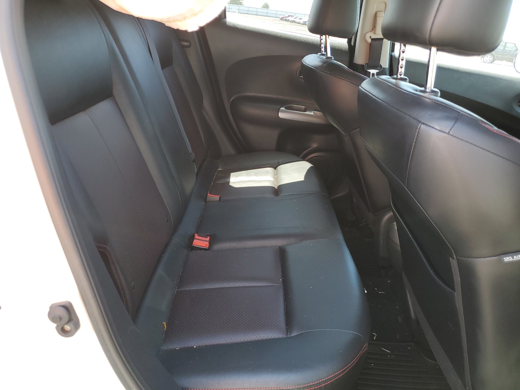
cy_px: 195
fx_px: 391
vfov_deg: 53.1
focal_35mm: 26
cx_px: 260
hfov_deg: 67.3
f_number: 1.5
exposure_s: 1/120
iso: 53
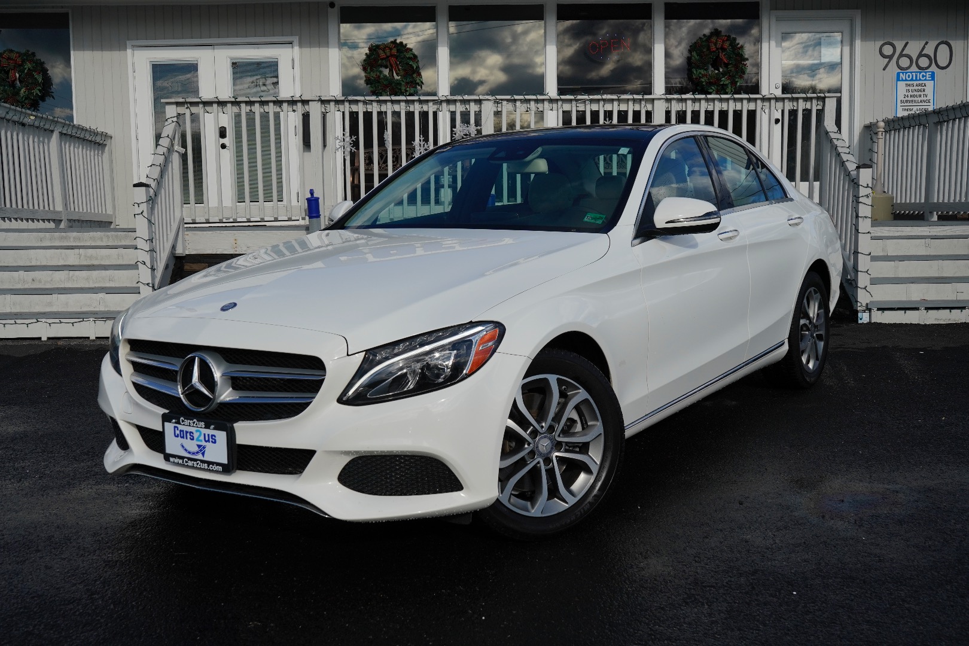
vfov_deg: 35.1
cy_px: 323
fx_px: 1023
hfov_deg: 50.7
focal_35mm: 38
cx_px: 484
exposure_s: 1/2000
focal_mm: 38
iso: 400
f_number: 8
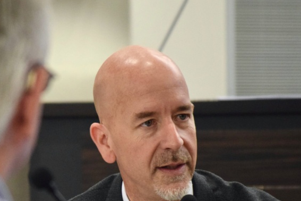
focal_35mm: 447
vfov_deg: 3.1
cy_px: 147
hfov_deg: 4.6
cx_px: 77
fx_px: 3736
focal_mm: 165
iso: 3200
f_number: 5.3
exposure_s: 1/200
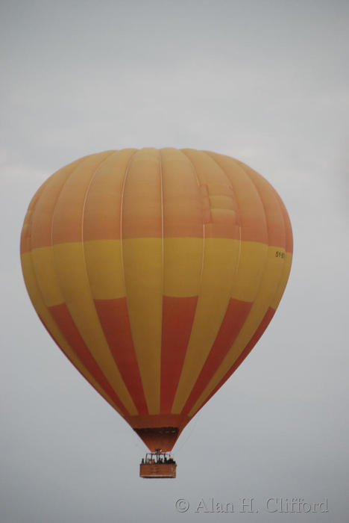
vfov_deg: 6.9
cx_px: 174
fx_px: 4354
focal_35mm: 300
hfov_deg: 4.6
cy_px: 262
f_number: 5.6
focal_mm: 200
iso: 720
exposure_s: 1/30
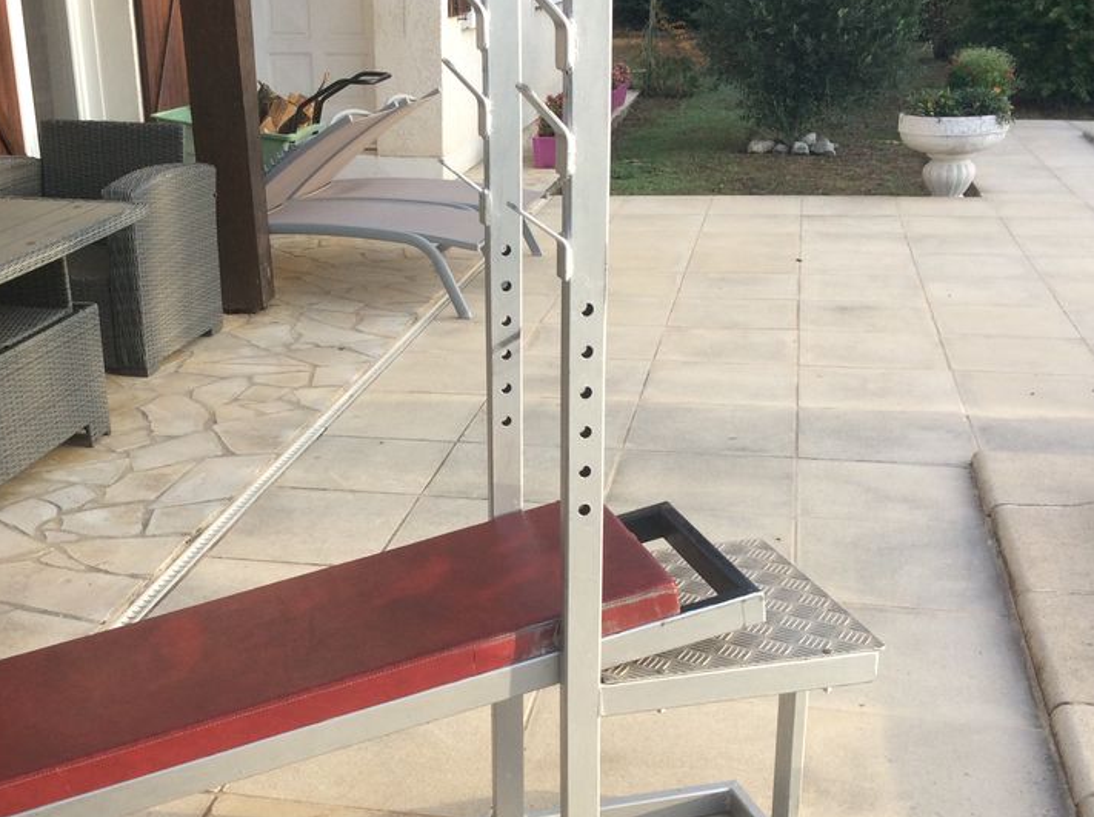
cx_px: 435
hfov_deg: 41.9
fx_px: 1420
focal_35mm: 45
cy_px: 542
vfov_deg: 31.9
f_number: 2.4
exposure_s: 1/263
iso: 32
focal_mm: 3.3
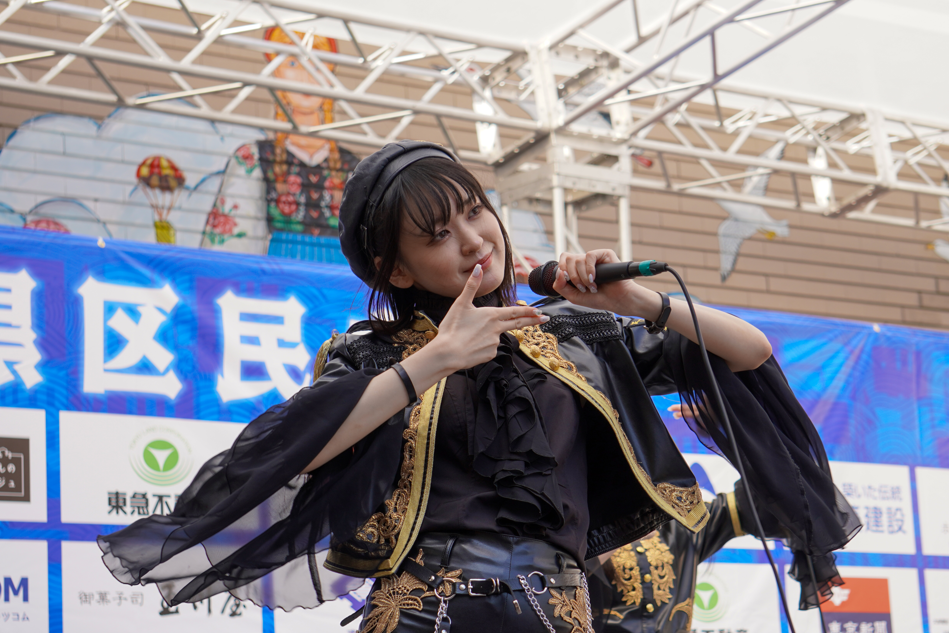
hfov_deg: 20.3
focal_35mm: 101
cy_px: 369
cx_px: 518
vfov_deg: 13.6
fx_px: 2652
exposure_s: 1/200
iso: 100
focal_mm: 55
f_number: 4.5
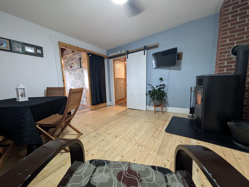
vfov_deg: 94.6
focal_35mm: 12
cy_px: 94
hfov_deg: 110.5
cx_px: 124
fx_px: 86
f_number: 1.7
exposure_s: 1/24
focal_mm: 2.02
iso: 174
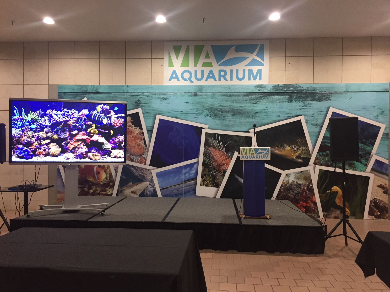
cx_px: 195
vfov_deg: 48.2
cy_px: 146
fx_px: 327
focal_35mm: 29
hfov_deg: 61.7
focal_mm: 4.15
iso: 125
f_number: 2.2
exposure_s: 1/30
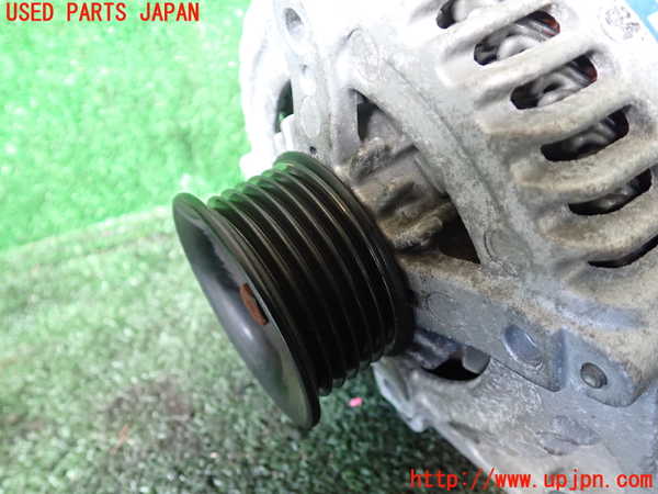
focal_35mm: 30
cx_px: 329
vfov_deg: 46.8
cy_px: 247
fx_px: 570
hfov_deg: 60.0
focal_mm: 5.4
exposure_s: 1/30
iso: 500
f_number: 2.3
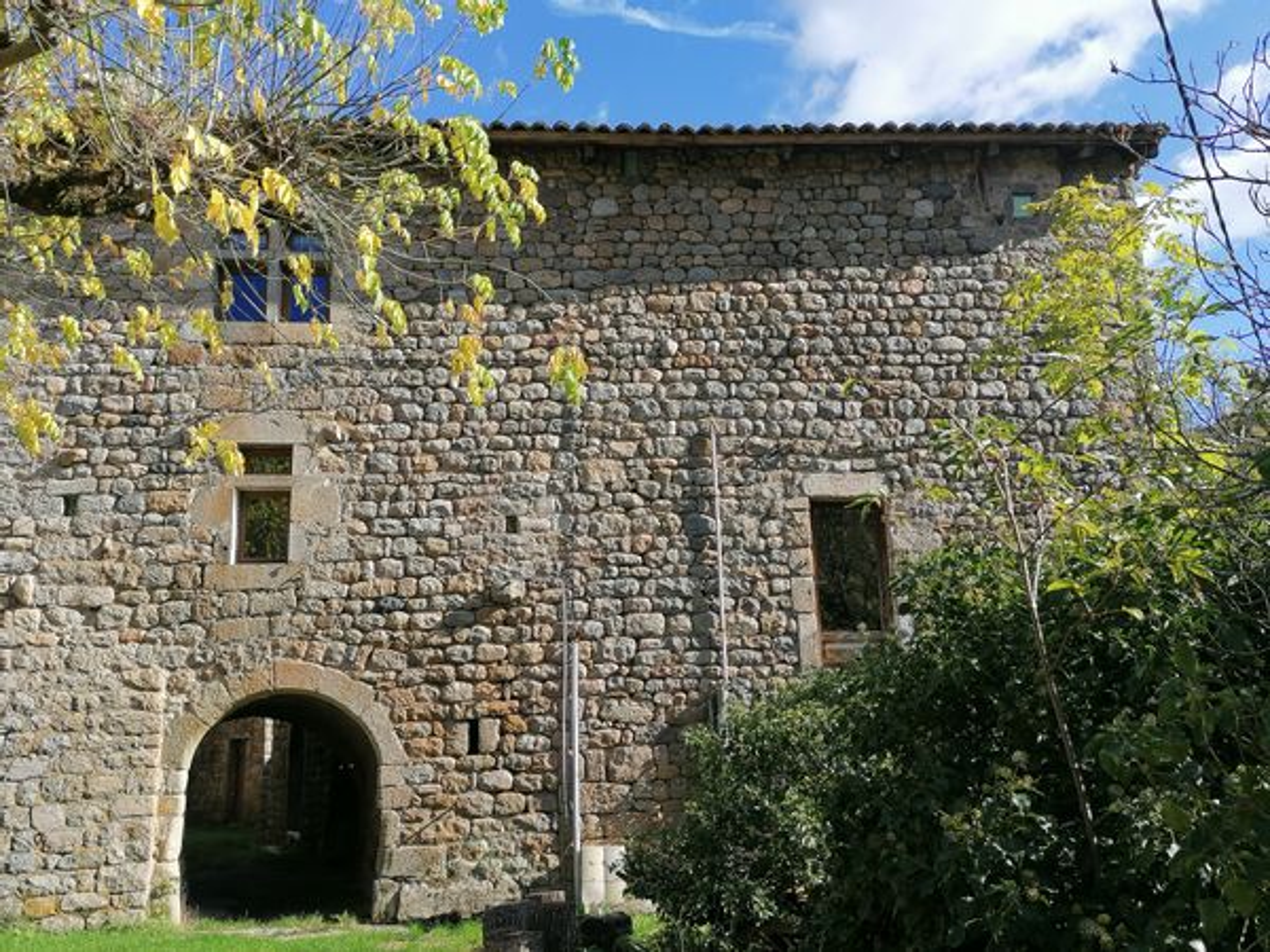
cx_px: 635
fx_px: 1137
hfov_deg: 58.4
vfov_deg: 45.4
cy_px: 476
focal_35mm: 31
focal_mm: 4.75
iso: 50
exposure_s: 1/890
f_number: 1.8
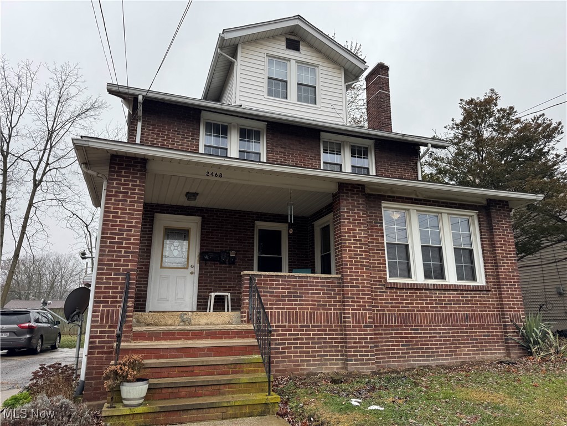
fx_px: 393
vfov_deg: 56.8
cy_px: 213
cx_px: 284
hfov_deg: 71.6
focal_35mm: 24
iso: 80
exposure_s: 1/425
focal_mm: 6.76
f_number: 1.78
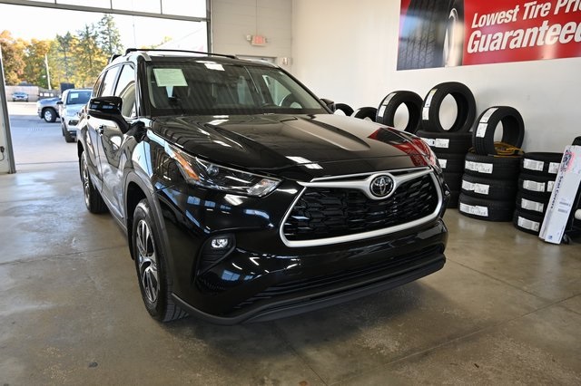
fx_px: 427
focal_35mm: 26
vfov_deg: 48.7
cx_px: 290
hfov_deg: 68.4
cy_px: 193
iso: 400
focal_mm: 26.5
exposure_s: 1/250
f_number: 4
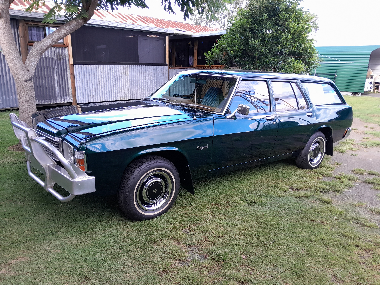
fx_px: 285
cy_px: 142
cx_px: 190
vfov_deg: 53.1
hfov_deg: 67.3
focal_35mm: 26
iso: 40
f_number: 1.8
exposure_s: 1/50
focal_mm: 3.98
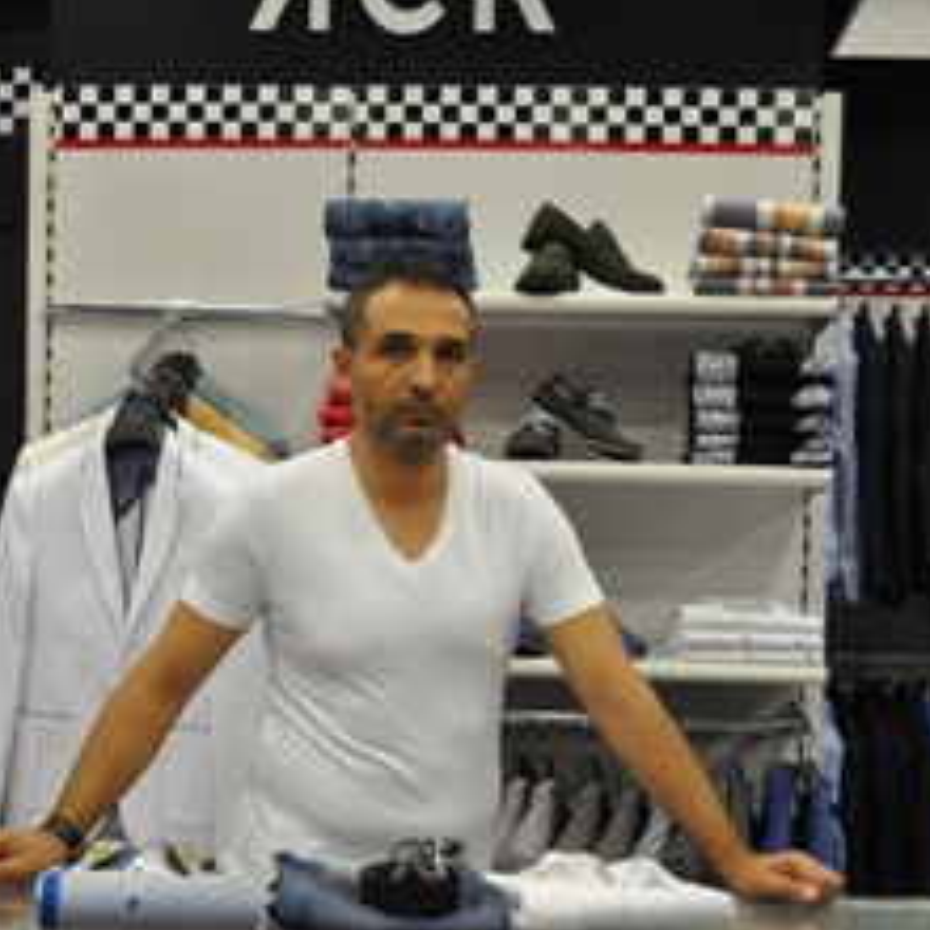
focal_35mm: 57
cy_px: 554
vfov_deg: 30.0
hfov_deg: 30.0
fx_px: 1733
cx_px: 418
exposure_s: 1/60
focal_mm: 22
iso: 500
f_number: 4
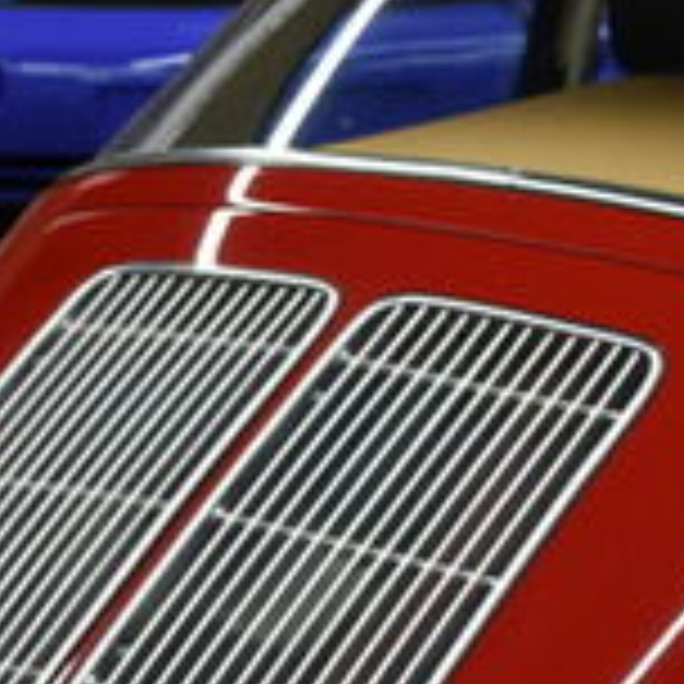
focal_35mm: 189
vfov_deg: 9.1
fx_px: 4225
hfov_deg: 9.1
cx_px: 958
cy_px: 837
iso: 900
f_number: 3.8
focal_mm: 22
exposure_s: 1/125
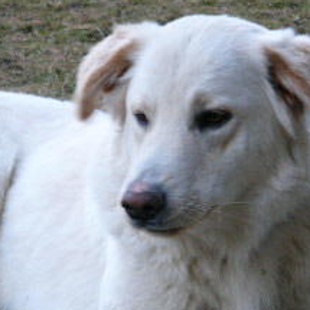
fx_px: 3597
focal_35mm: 355
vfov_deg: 4.9
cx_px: 110
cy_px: 236
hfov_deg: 4.9
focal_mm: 22.5
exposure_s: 1/20
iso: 100
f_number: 2.8
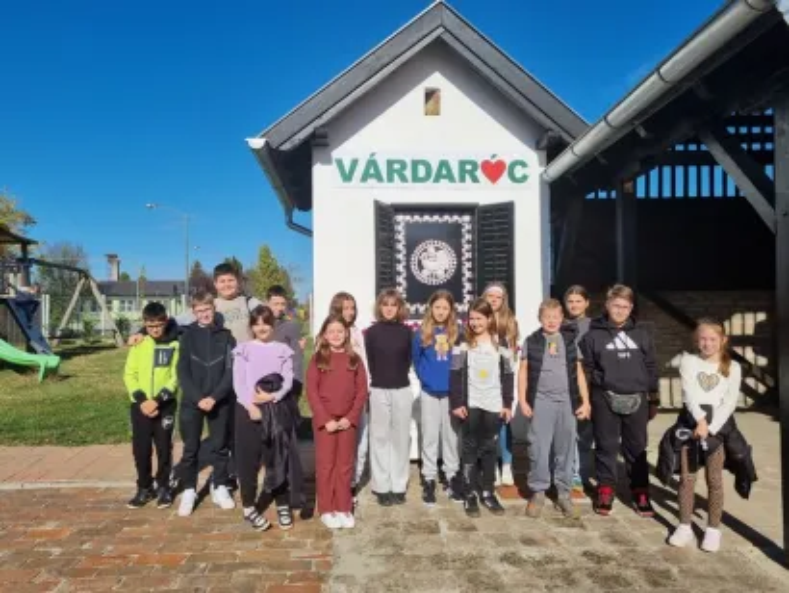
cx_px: 394
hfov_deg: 67.3
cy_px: 296
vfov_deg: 53.1
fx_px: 593
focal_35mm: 26
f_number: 1.8
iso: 50
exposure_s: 1/5632
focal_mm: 5.4
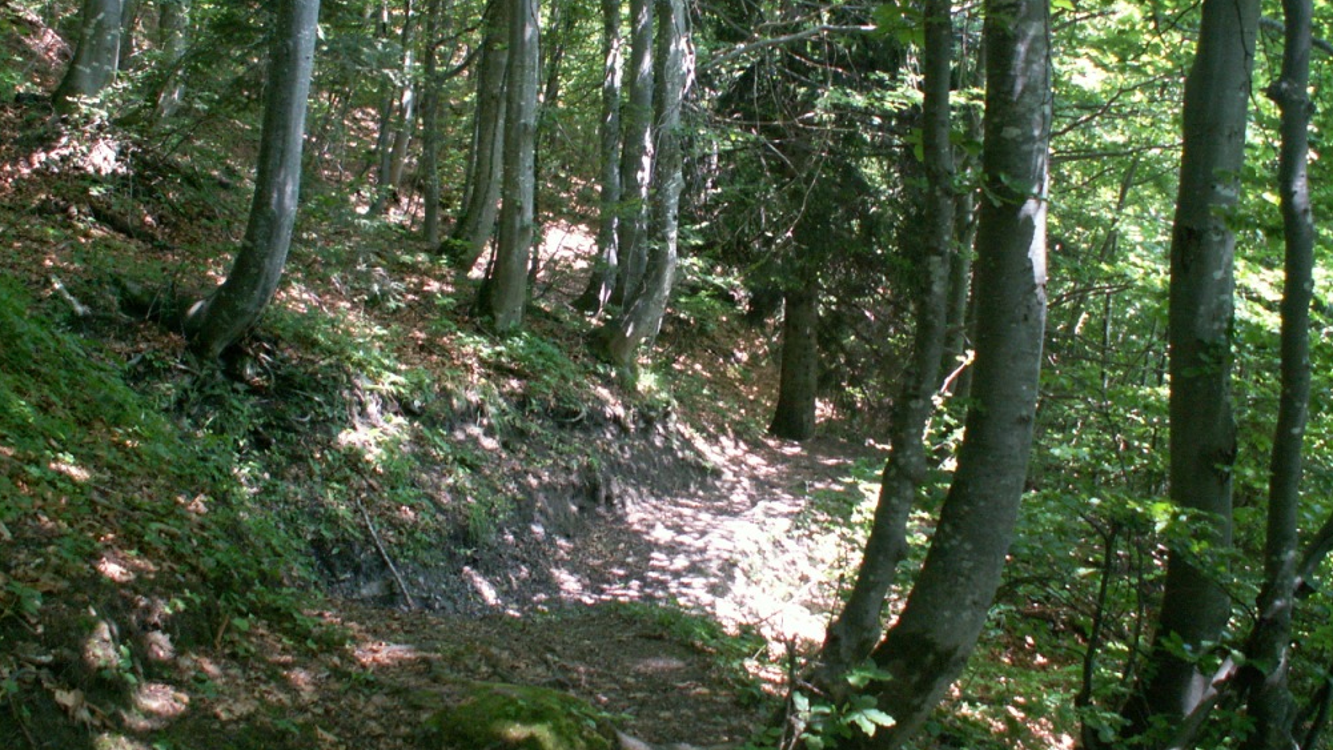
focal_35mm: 39
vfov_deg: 30.3
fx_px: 1378
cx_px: 659
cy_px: 294
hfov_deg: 51.6
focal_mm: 5.86
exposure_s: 1/40
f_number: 2.8
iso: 125
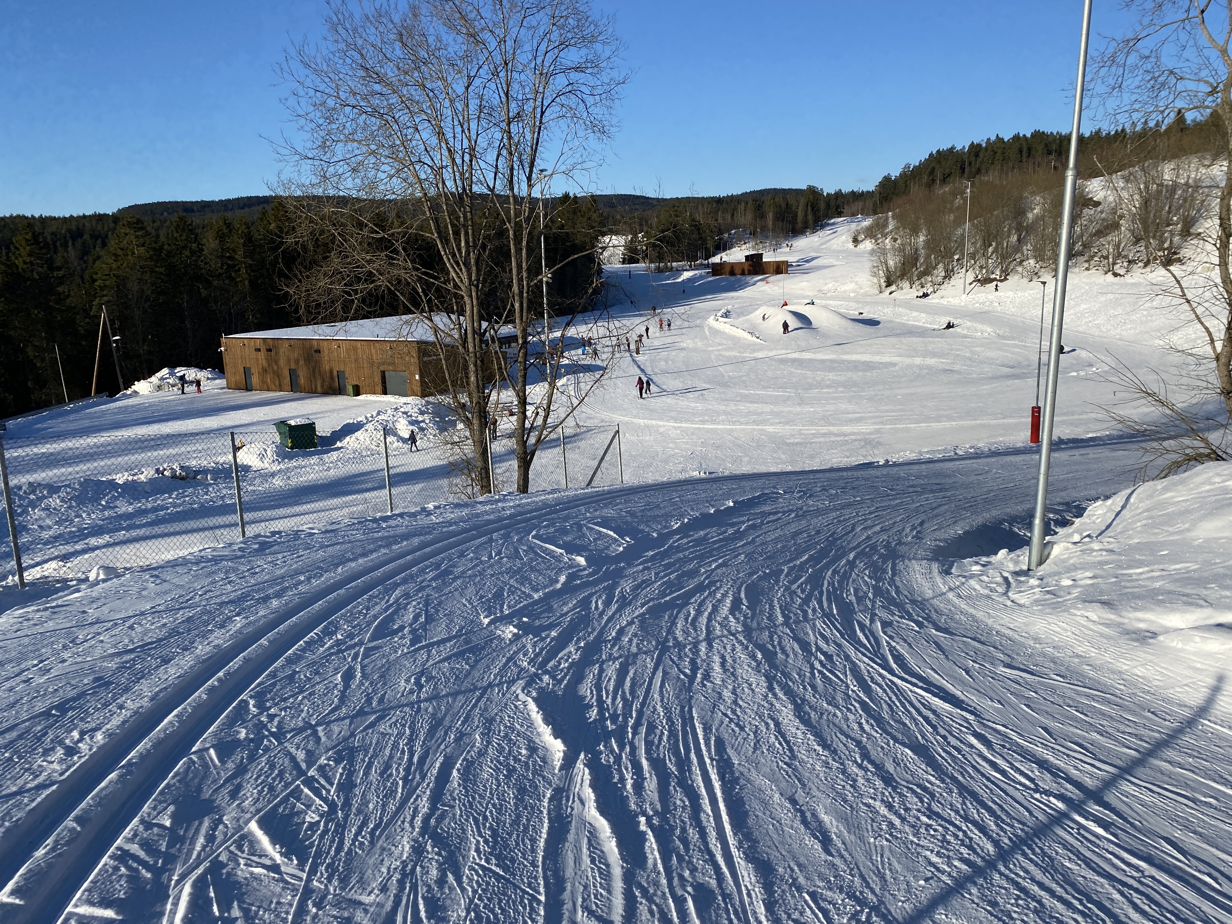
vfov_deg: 53.1
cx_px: 616
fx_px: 925
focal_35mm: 26
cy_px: 462
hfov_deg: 67.3
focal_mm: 4.25
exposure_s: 1/3731
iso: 32
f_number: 1.8
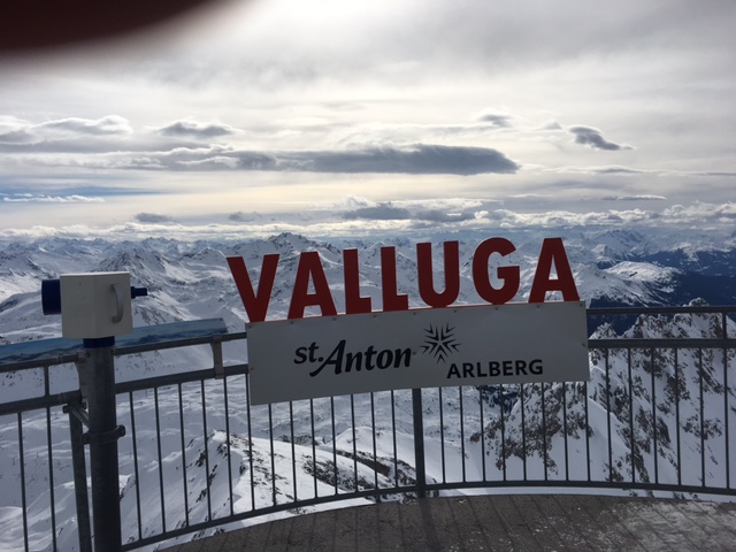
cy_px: 276
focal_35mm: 29
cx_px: 368
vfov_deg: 48.2
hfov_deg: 61.7
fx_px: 617
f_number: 2.2
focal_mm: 4.15
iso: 25
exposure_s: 1/6410
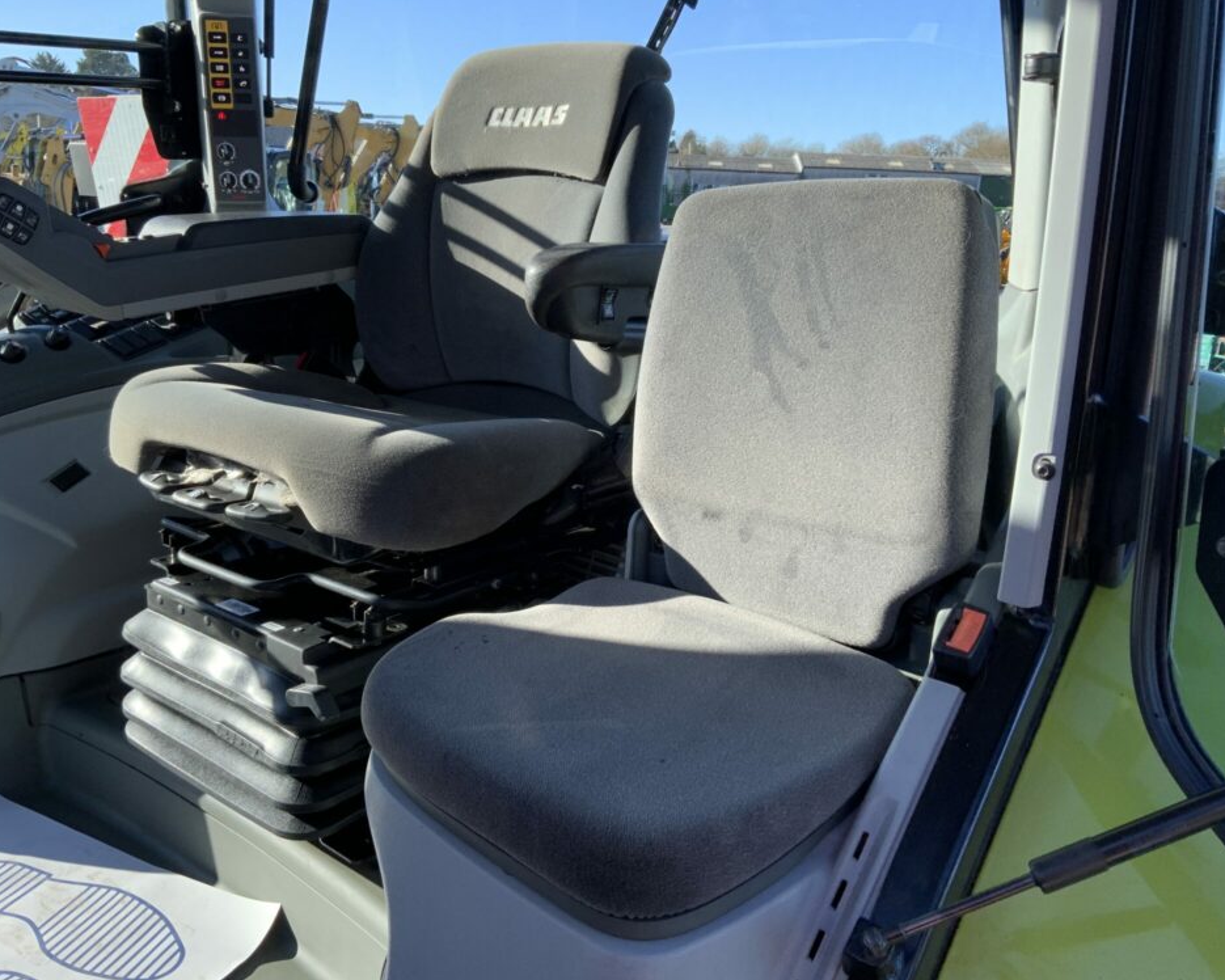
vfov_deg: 47.1
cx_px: 559
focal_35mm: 31
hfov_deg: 57.1
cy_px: 478
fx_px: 1124
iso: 16
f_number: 1.8
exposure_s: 1/355
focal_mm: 3
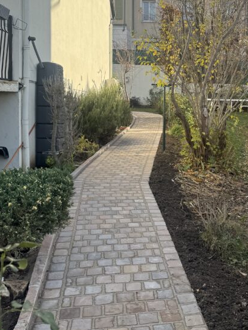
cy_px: 135
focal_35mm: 45
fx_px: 430
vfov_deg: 41.9
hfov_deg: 31.2
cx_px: 207
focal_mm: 6.76
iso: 80
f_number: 1.78
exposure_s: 1/1869
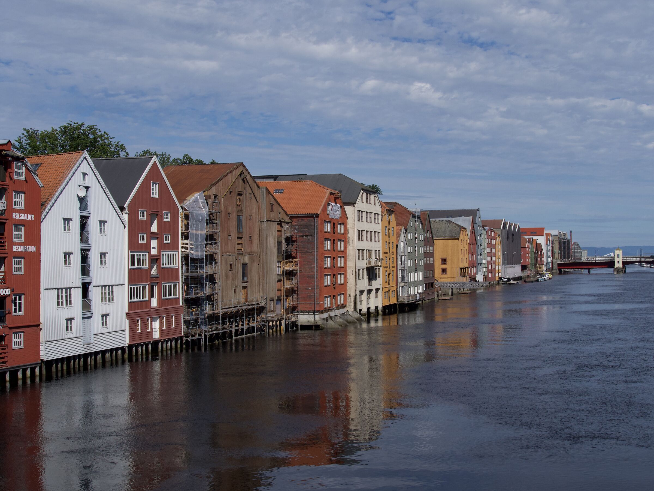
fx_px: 982
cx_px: 327
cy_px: 246
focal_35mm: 52
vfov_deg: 28.0
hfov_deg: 36.8
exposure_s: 1/800
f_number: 11
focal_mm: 26
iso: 400
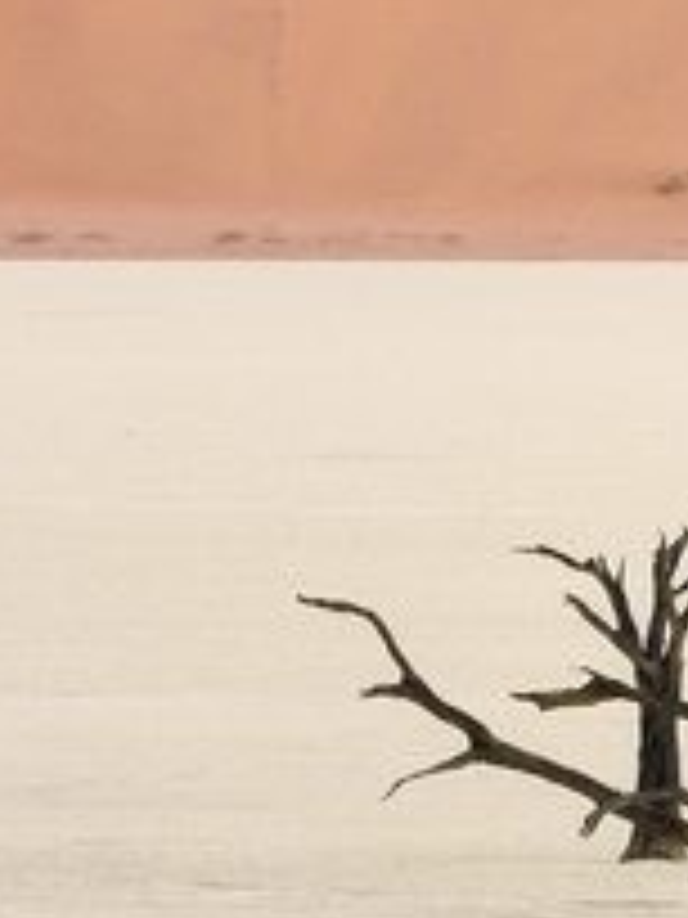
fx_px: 39909
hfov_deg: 1.0
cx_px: 2896
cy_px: 688
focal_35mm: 1506
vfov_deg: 1.3
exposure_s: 1/250
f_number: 9
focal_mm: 200
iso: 400
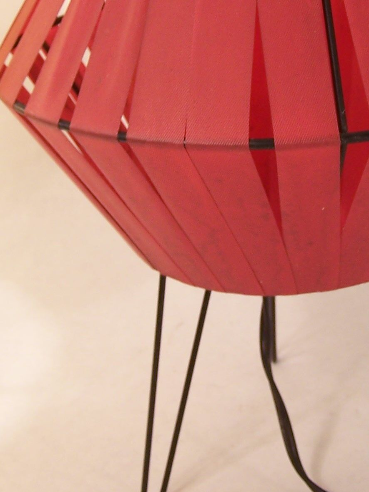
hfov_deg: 17.7
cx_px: 282
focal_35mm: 83
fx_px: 1179
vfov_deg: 23.3
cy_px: 130
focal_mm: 6.3
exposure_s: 1/45
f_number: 2.8
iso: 80
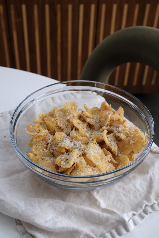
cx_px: 80
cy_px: 119
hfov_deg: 30.5
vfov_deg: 44.5
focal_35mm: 44
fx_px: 291
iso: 1000
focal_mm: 29.6
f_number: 4.5
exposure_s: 1/100
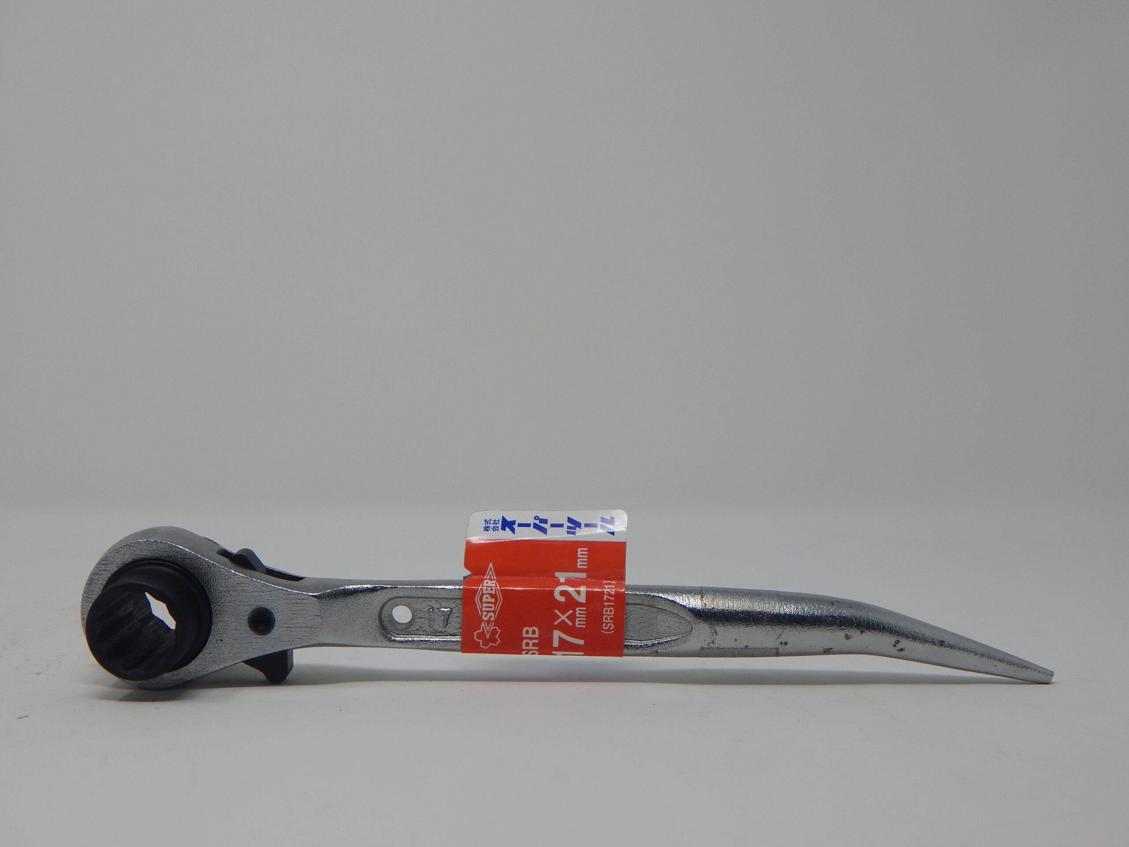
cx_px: 564
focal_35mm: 48
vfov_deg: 30.3
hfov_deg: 39.7
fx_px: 1566
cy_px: 424
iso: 125
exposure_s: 1/160
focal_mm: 8.6
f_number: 3.7
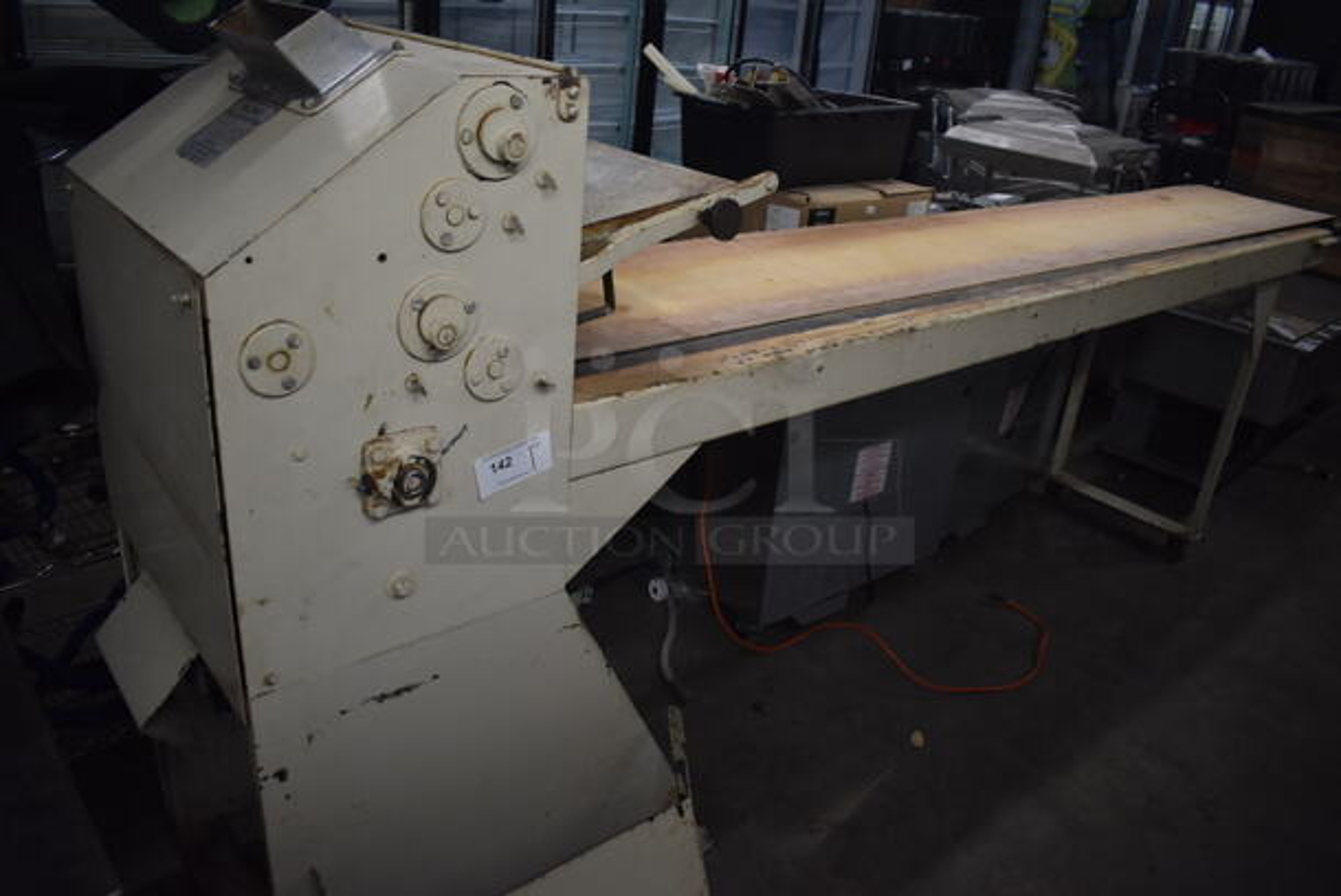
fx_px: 1007
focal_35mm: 27
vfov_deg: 48.0
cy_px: 448
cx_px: 670
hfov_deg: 67.3
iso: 800
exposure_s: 1/160
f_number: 3.5
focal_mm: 18
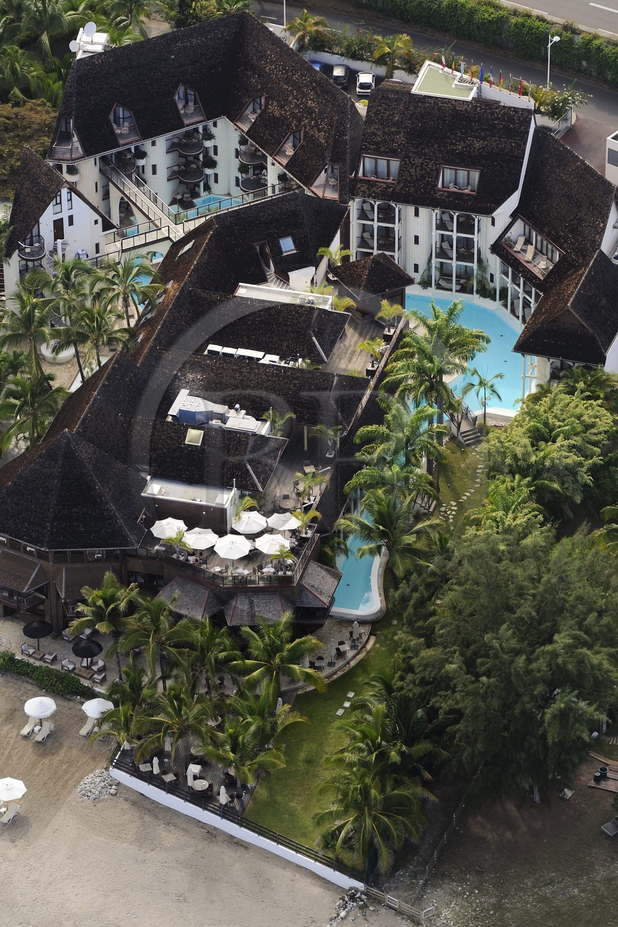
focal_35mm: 120
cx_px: 309
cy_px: 464
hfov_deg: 11.4
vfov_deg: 17.1
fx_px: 3091
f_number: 6.3
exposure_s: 1/1000
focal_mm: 120
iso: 800
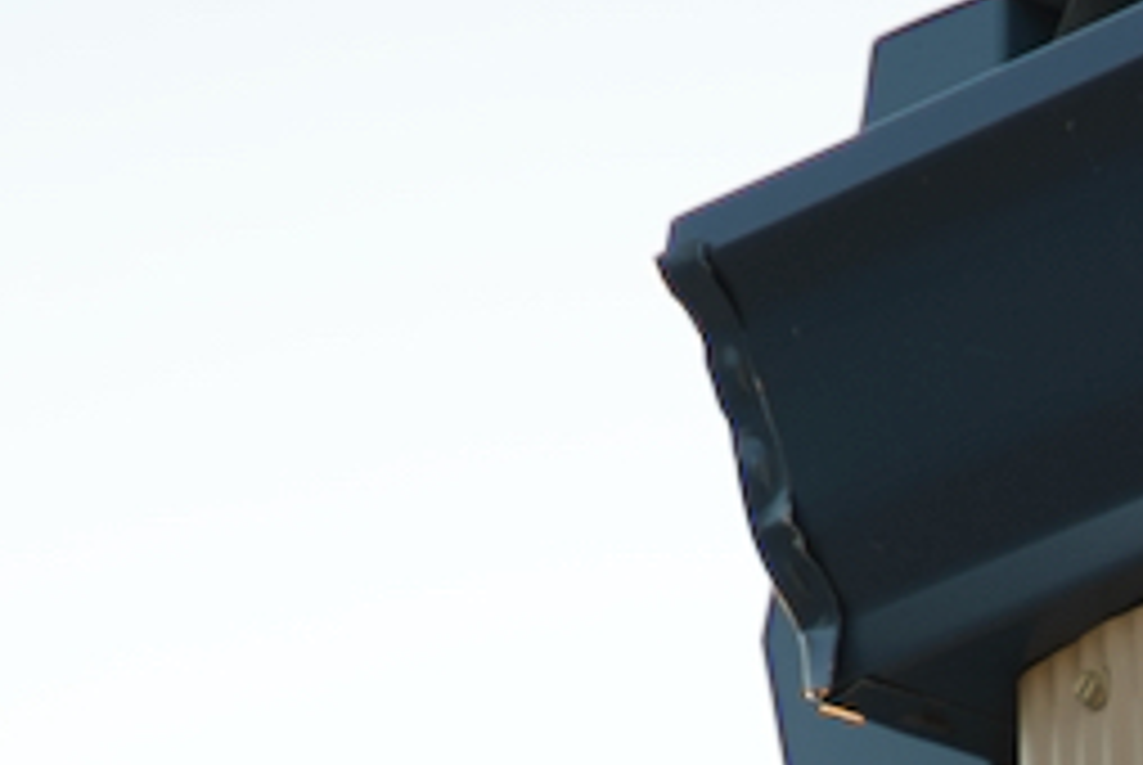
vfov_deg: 2.6
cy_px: 1197
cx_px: 1467
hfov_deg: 3.9
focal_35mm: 529
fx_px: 16815
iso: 320
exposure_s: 1/400
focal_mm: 105
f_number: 4
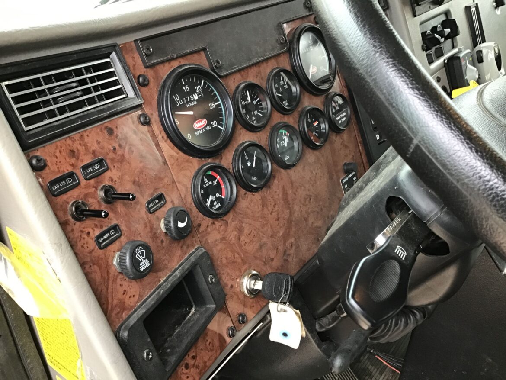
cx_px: 253
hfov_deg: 58.3
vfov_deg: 45.5
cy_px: 190
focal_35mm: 31
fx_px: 453
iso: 160
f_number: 2.4
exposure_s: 1/33
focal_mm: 3.3
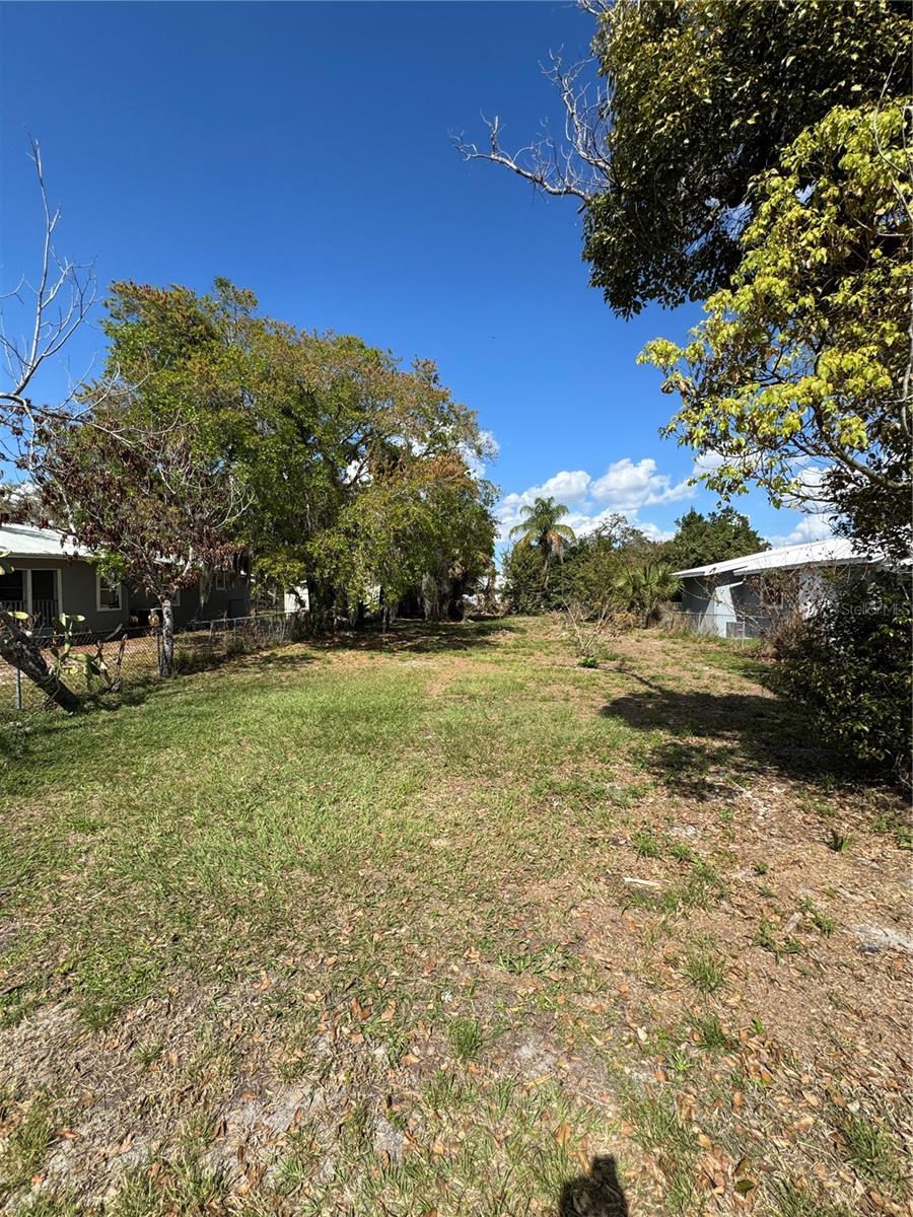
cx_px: 456
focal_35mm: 14
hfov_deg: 85.7
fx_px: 492
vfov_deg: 102.1
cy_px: 608
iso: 50
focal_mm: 2.22
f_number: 2.2
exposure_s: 1/1789
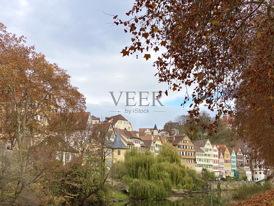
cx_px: 137
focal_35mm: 52
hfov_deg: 36.8
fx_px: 412
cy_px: 103
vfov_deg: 28.0
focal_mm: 6
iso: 20
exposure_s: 1/558
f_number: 2
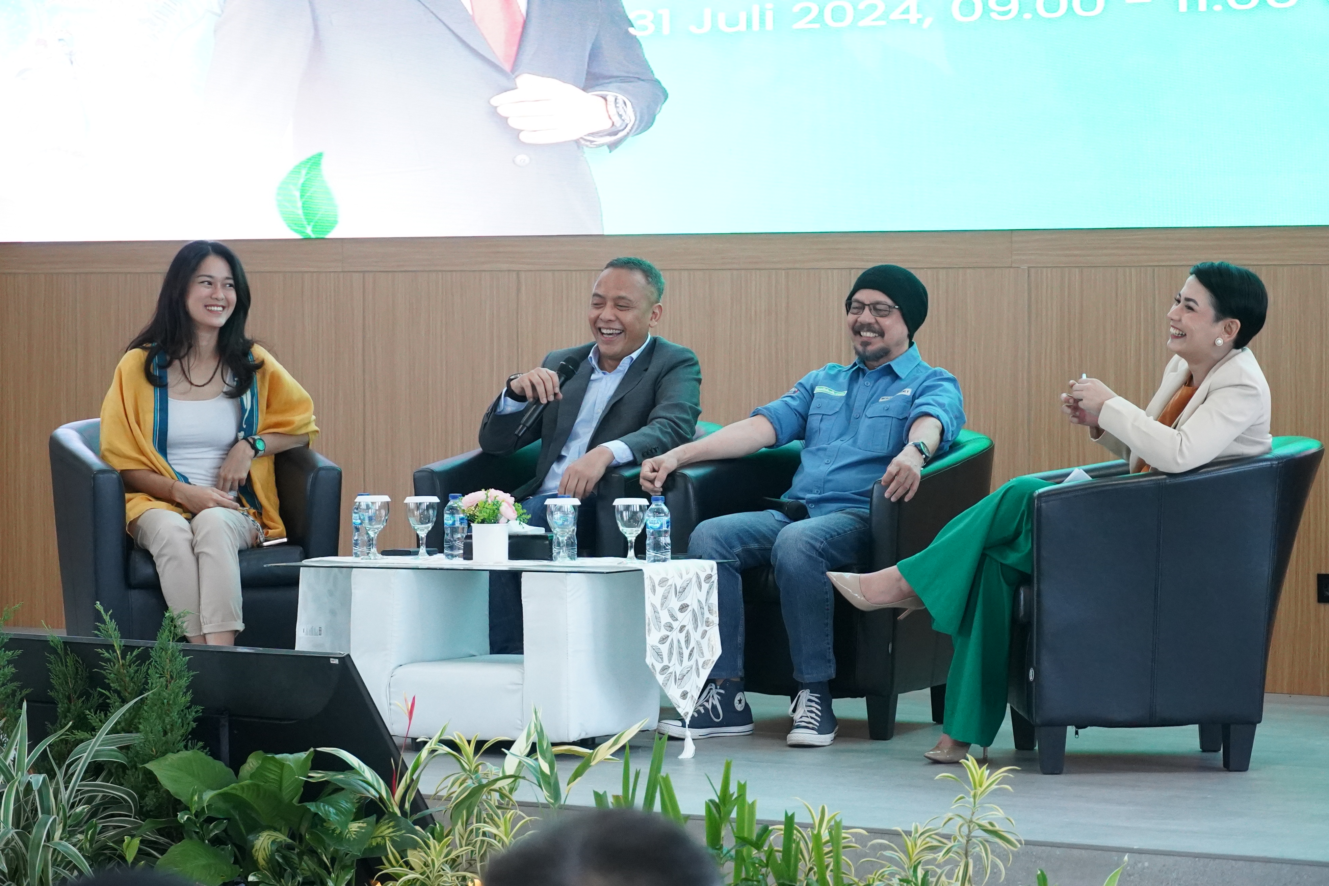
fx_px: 3913
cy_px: 443
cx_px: 664
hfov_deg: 19.3
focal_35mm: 106
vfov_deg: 12.9
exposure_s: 1/125
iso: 6400
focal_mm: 71
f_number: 5.6
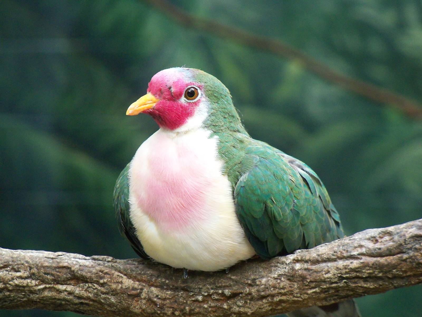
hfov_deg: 9.6
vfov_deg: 7.2
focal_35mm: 207
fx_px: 2524
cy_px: 158
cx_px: 211
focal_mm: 36.6
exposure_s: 1/30
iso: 400
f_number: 4.4
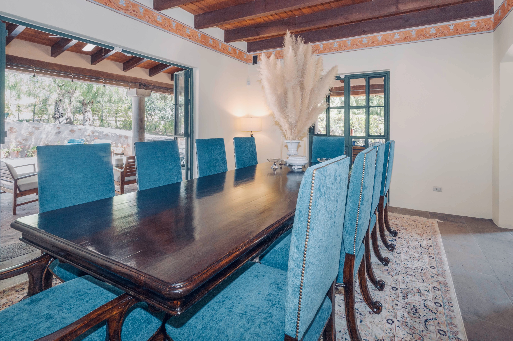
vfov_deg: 69.8
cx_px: 280
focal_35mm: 17
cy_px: 140
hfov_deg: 93.1
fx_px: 242
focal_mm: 14
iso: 400
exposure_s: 1/4
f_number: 20
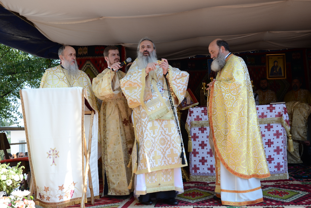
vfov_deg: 31.9
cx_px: 164
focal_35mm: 42
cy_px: 99
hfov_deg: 46.4
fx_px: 363
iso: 100
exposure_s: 1/100
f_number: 6.3
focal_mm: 26
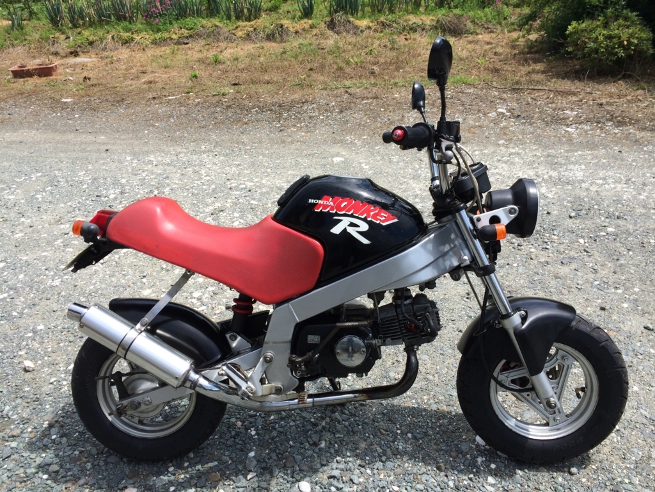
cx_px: 328
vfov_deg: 46.8
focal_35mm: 30
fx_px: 568
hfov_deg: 60.0
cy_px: 246
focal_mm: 4.12
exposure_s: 1/1709
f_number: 2.2
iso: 32
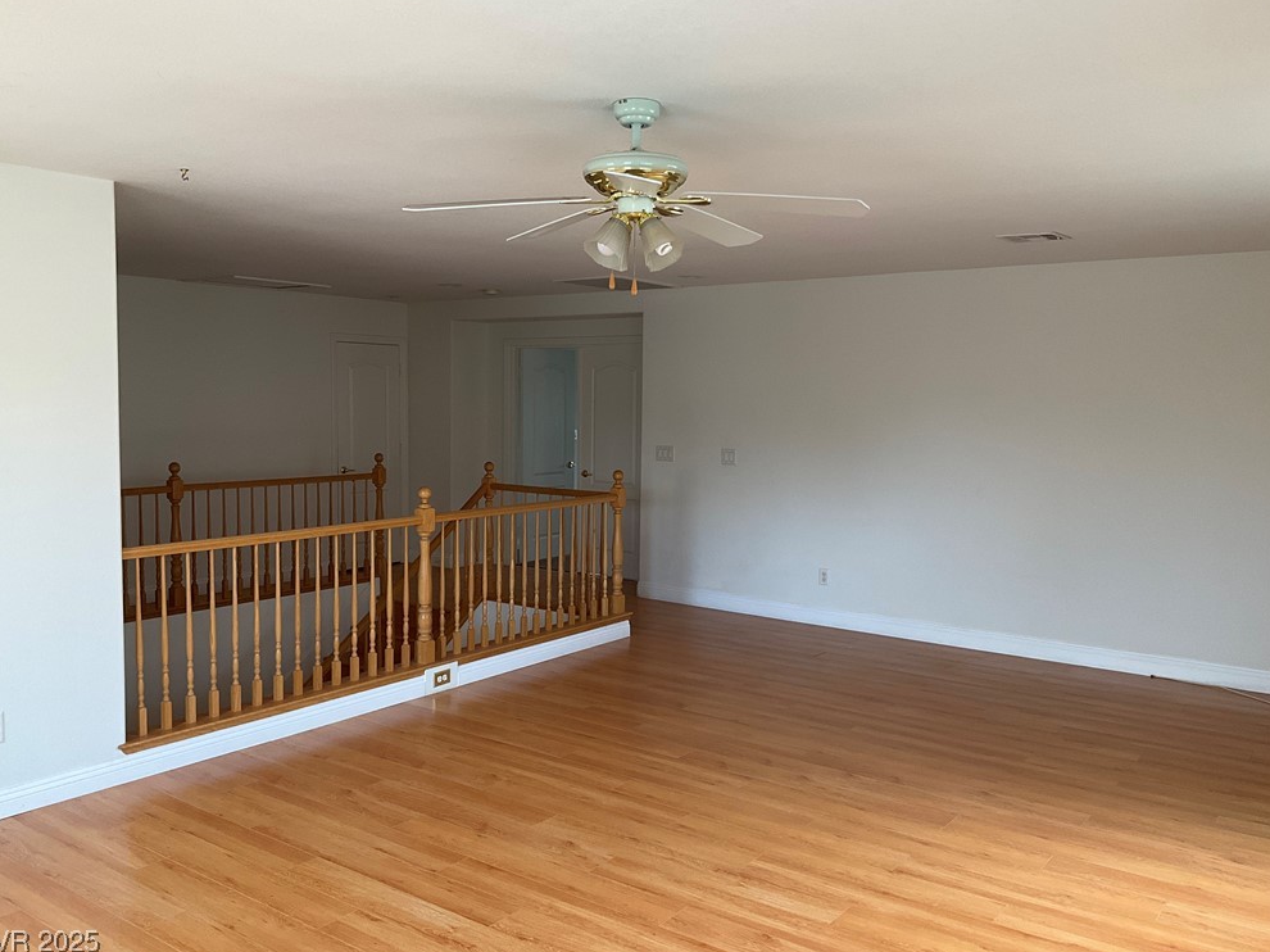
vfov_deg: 46.8
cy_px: 477
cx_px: 626
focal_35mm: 30
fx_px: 1100
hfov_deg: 60.0
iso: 64
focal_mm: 3
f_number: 1.8
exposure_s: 1/86
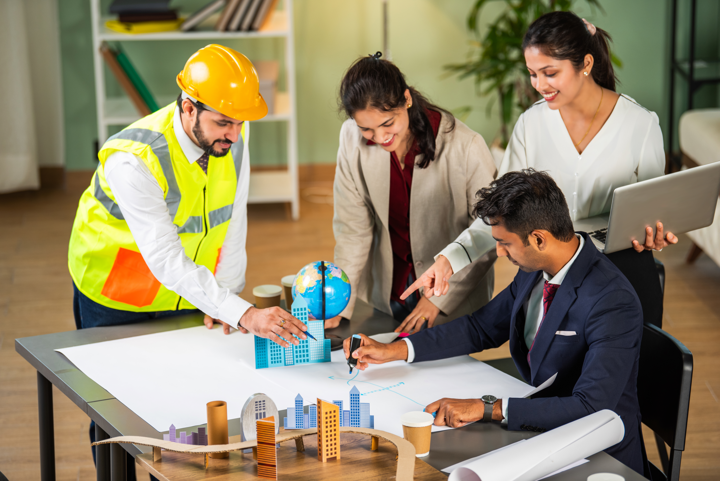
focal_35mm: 135
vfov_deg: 10.2
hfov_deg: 15.2
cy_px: 240
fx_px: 2701
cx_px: 360
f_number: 2.8
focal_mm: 135
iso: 250
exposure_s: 1/125
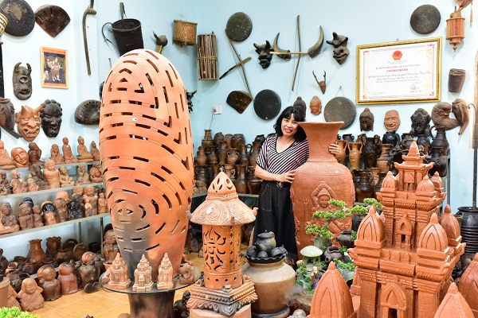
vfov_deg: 37.9
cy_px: 159
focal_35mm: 35
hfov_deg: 54.4
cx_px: 239
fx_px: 465
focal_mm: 35
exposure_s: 1/40
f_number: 8
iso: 9000
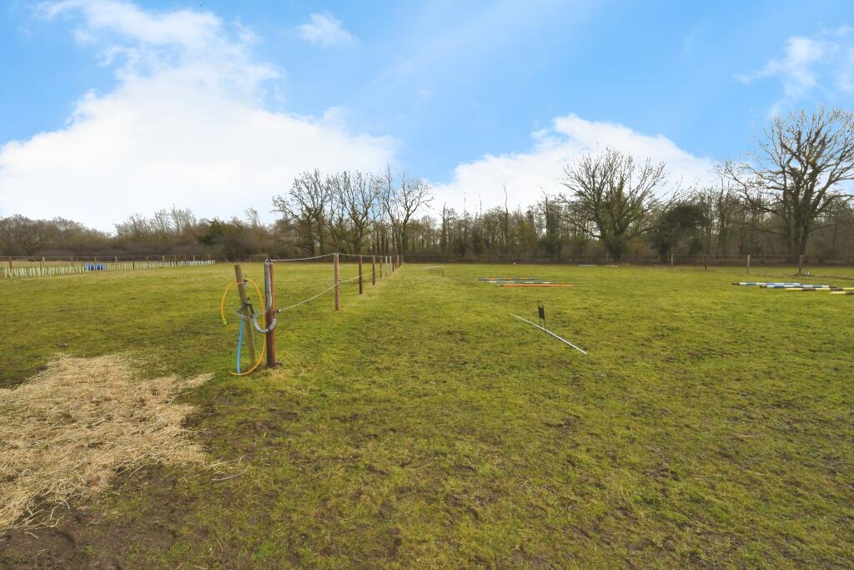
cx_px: 427
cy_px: 285
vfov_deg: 77.3
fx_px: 356
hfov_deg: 100.4
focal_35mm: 15
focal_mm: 10
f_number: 18
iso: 800
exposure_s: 1/250
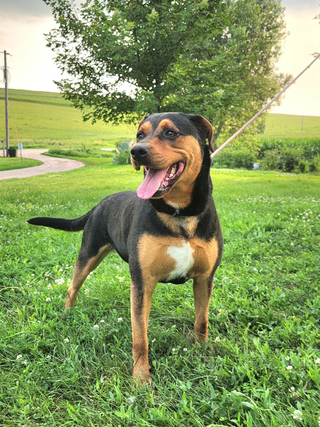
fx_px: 283
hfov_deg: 58.9
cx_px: 160
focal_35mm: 23
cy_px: 214
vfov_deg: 73.9
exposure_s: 1/323
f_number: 1.8
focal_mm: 5.4
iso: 20
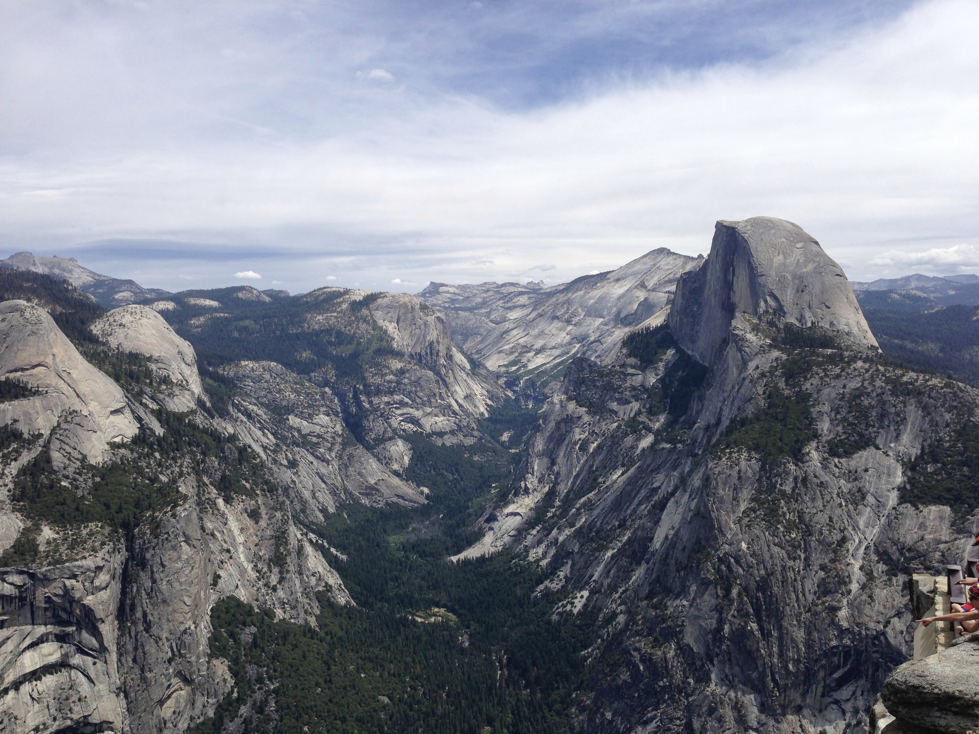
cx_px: 490
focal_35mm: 33
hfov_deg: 55.4
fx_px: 933
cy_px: 367
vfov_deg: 42.9
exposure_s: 1/2088
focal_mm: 4.13
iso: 50
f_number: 2.4
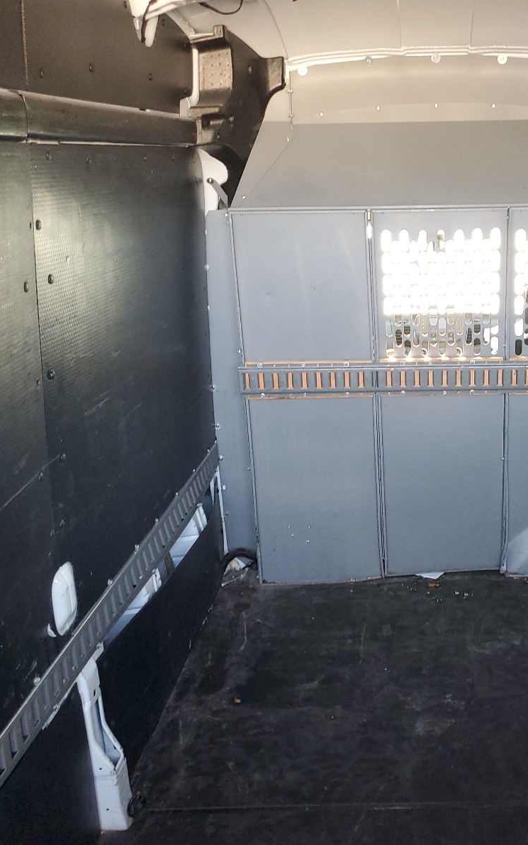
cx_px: 424
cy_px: 420
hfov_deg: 33.4
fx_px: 852
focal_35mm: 37
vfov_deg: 52.7
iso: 158
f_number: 1.5
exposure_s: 1/60.2
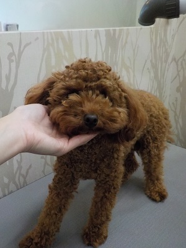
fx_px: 215
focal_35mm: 30
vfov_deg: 60.0
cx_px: 93
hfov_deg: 46.8
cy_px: 124
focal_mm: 4.1
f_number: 3.3
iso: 800
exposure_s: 1/160
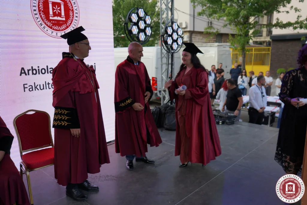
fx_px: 247
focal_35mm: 29
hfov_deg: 63.7
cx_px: 154
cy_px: 102
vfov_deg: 45.0
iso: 125
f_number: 4
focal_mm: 29
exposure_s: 1/160
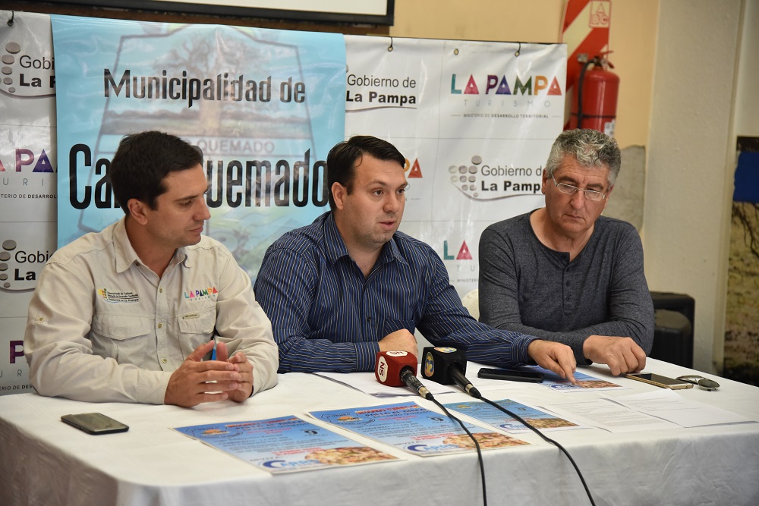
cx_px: 380
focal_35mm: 82
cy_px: 253
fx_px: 1729
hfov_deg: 24.8
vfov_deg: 16.7
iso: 3200
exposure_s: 1/250
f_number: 4
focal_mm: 82
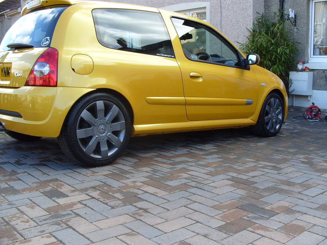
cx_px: 164
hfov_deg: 52.6
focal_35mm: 35
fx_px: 331
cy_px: 122
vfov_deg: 40.7
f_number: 3.7
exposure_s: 1/125
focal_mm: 7.8
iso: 80
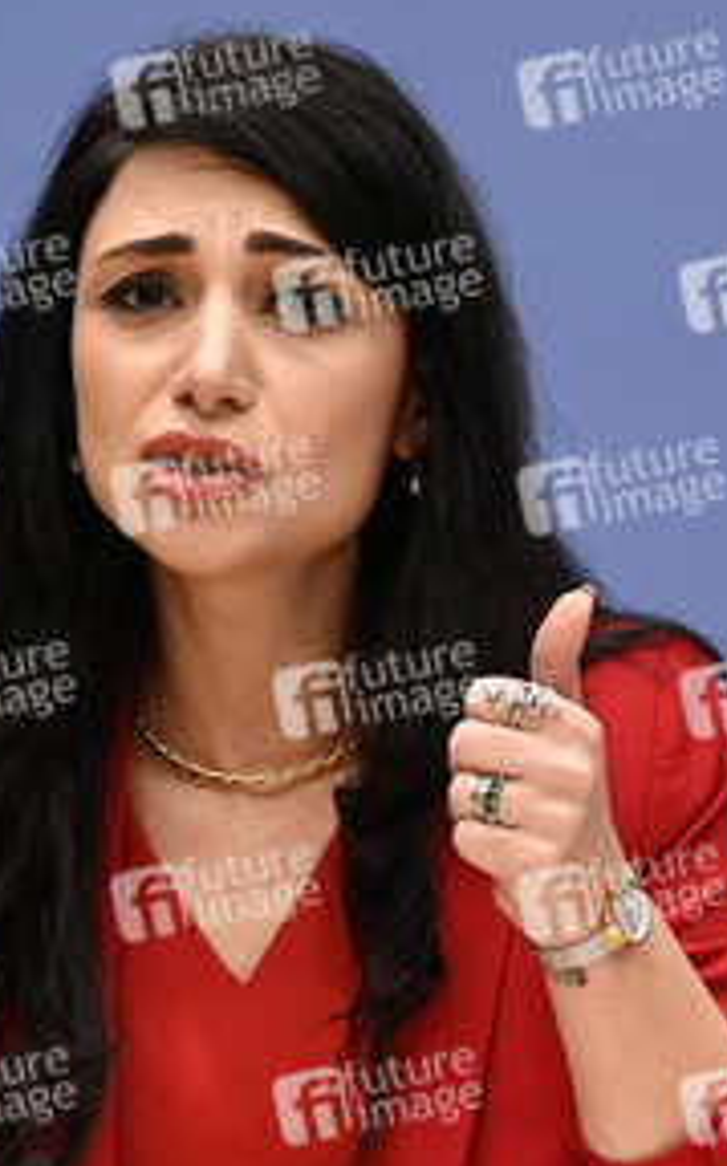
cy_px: 589
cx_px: 270
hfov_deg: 6.8
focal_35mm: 192
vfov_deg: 10.9
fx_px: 6096
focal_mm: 120
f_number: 5.6
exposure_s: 1/500
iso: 4000
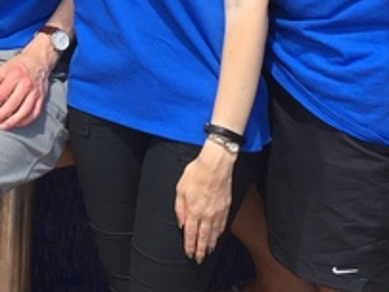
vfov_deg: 13.8
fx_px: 1157
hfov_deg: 18.2
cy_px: -92
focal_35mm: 103
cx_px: -69
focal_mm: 4.15
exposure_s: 1/964
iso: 32
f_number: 2.2
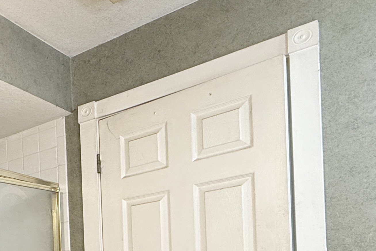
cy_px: 301
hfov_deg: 34.6
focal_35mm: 45
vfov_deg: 26.5
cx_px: -79
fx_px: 470
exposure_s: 1/60
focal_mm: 2.22
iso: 200
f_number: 2.2
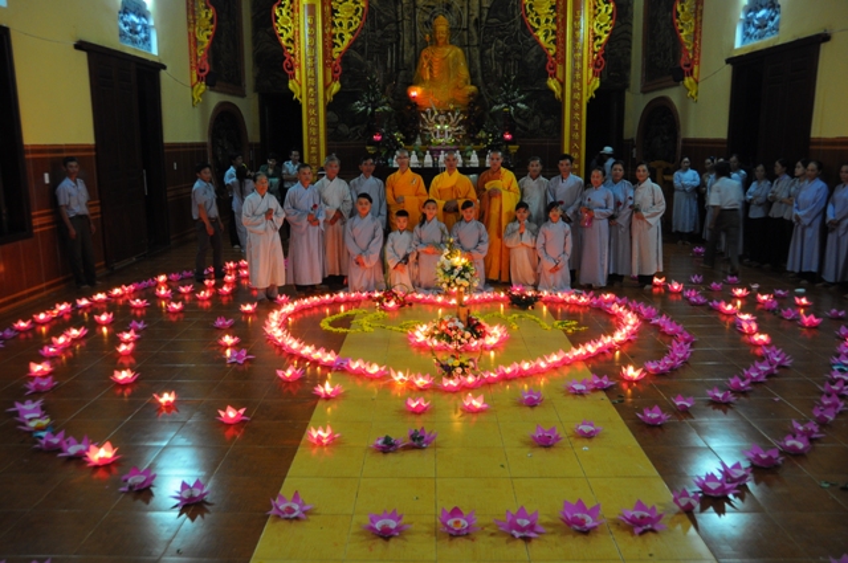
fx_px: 706
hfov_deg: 62.0
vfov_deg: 43.5
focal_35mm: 30
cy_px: 282
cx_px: 424
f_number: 3.5
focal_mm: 20
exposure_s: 1/15
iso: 640
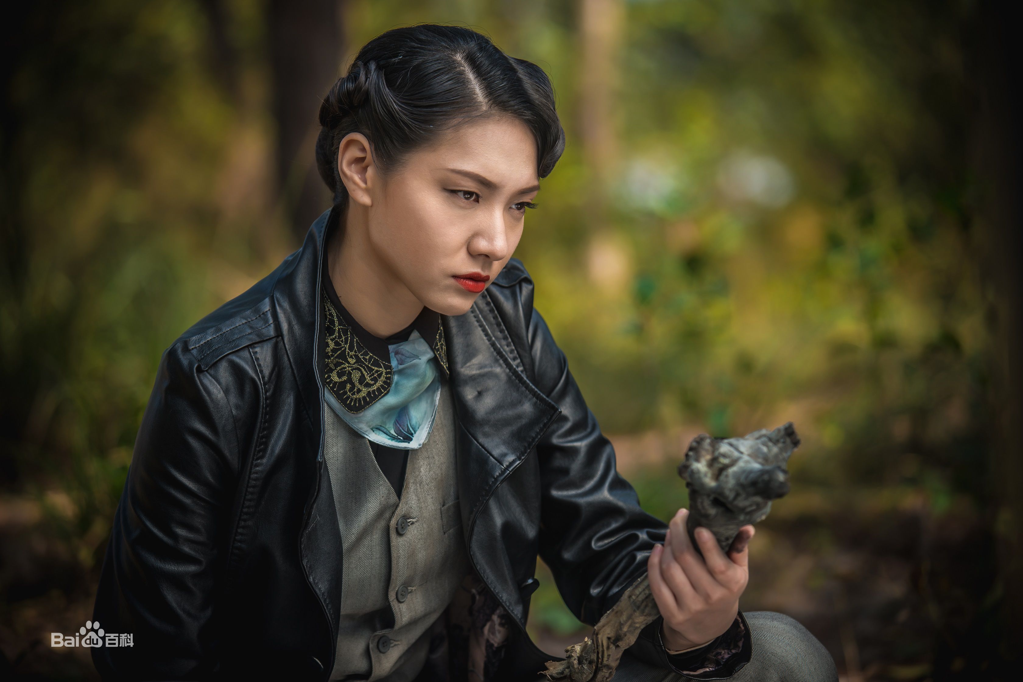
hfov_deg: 15.2
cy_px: 341
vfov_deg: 10.2
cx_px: 512
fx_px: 3837
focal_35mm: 135
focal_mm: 135
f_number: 3.2
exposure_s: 1/320
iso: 100
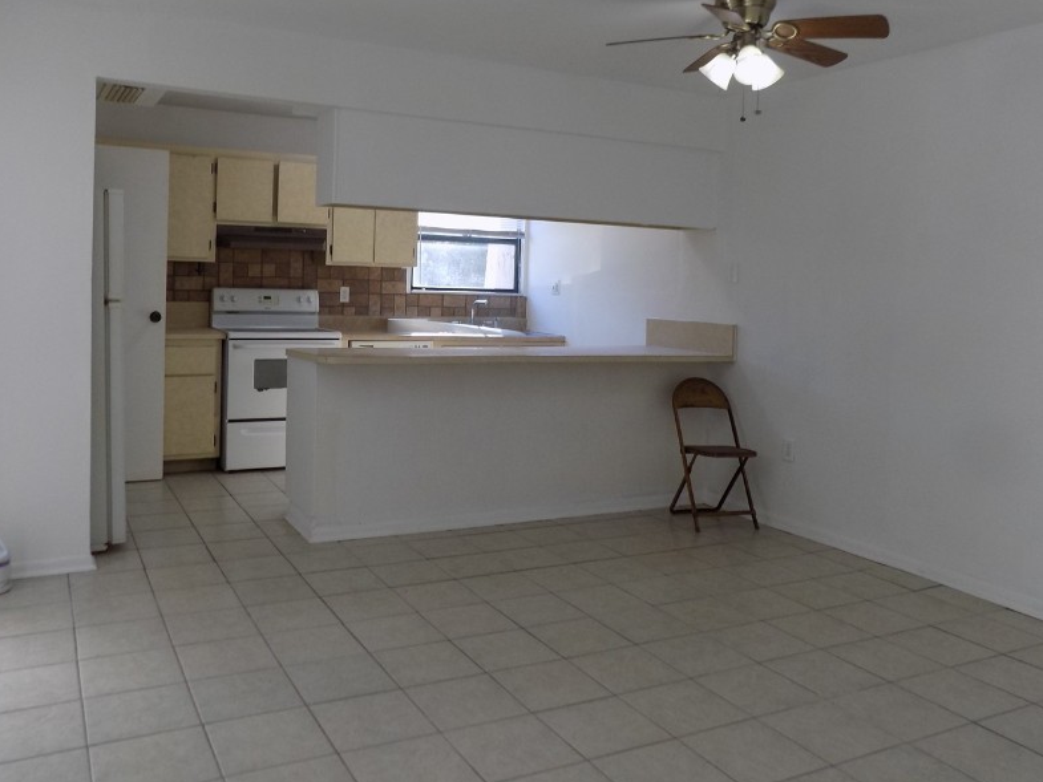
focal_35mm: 30
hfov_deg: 59.9
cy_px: 301
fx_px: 904
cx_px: 494
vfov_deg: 46.5
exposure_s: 1/40
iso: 80
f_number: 3.1
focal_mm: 4
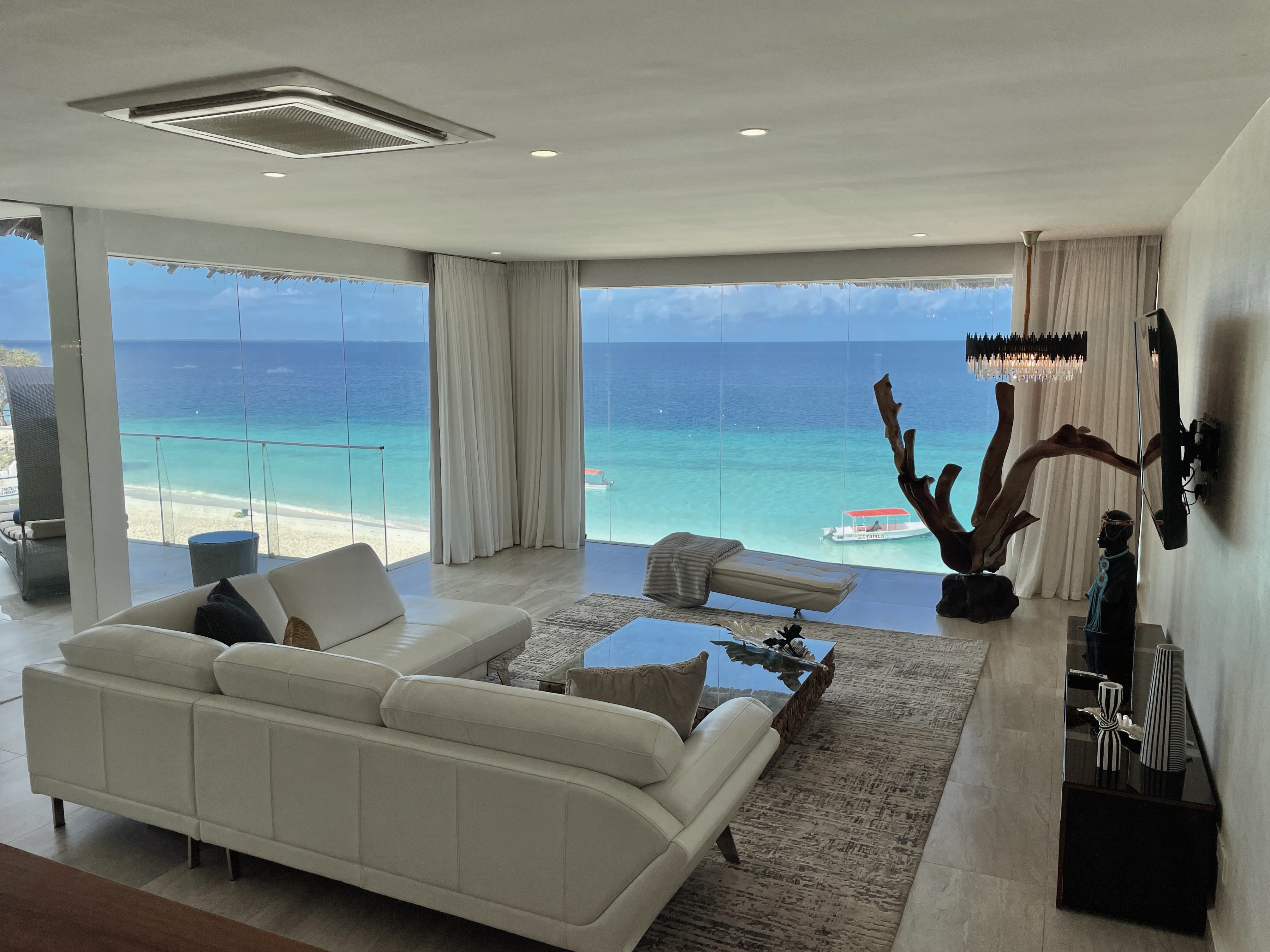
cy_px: 476
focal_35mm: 26
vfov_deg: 53.1
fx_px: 954
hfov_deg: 67.3
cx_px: 635
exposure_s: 1/3509
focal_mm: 4.2
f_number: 1.6
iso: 32
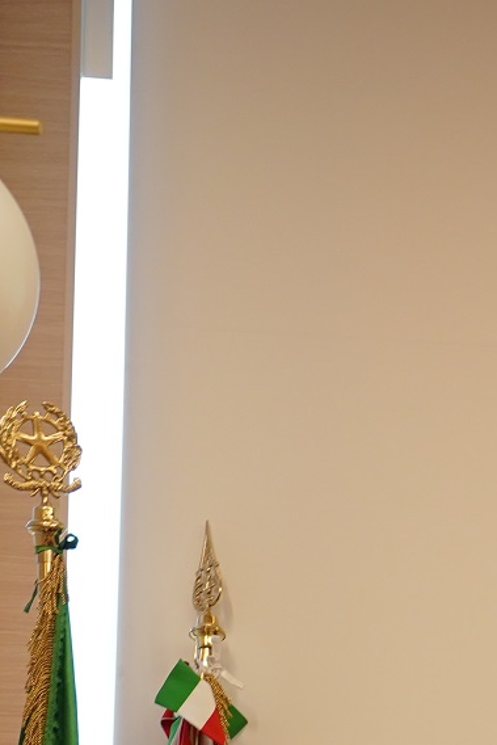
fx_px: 2711
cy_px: 1045
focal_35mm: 131
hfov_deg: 9.2
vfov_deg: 14.8
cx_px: 1279
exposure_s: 1/50
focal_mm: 31
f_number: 3.2
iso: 800
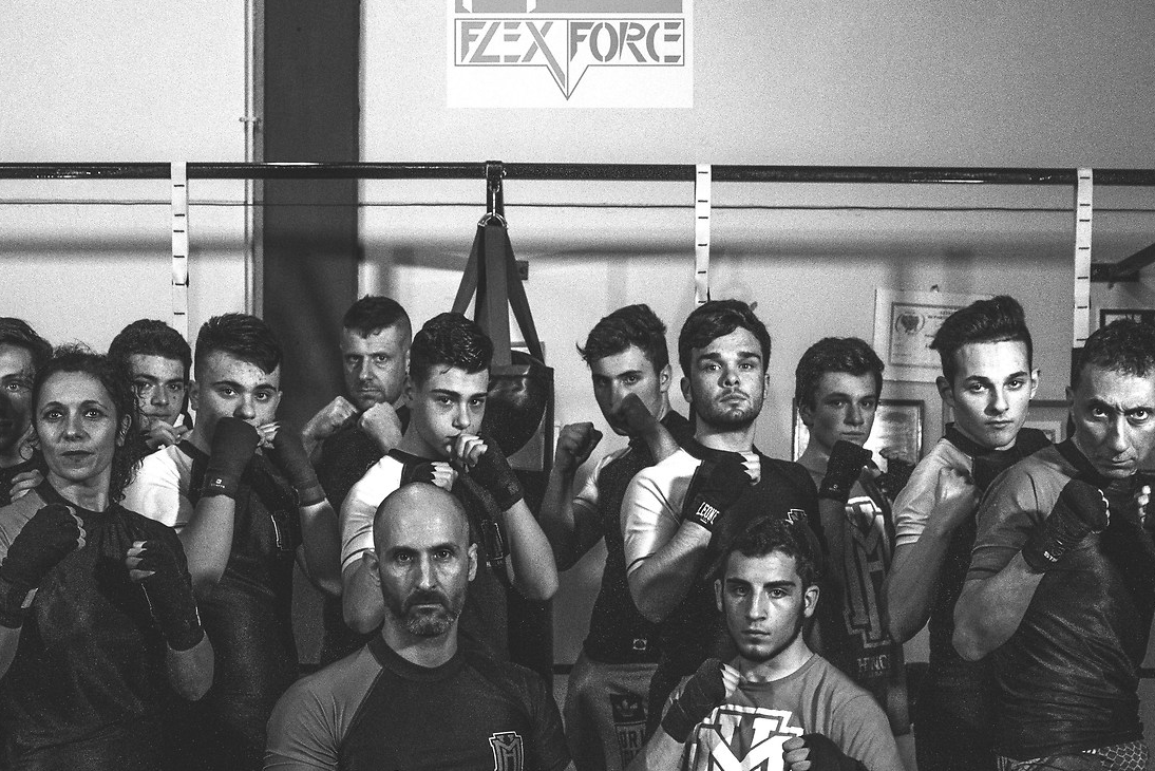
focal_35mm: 68
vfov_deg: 19.7
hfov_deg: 29.6
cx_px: 570
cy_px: 663
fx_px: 2182
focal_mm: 31
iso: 1600
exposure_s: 1/200
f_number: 6.3
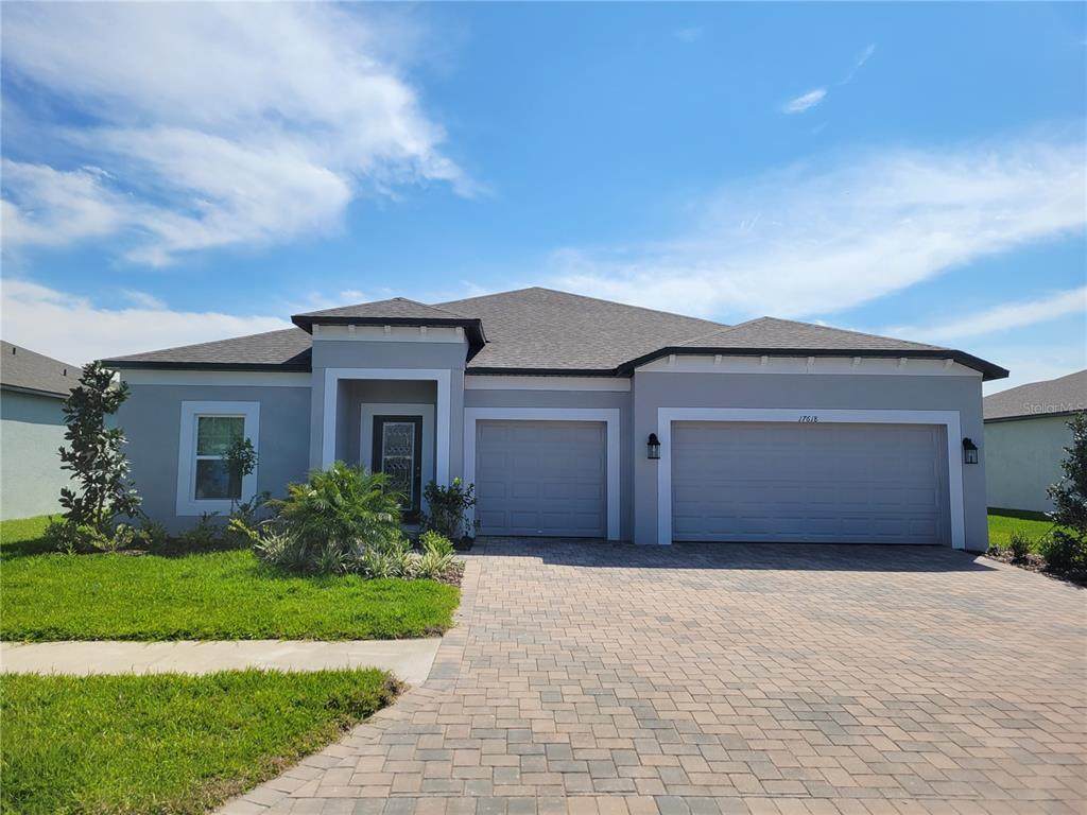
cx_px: 544
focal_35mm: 26
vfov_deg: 53.1
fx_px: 816
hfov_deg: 67.3
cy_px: 408
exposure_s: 1/4756
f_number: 1.8
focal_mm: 5.4
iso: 40
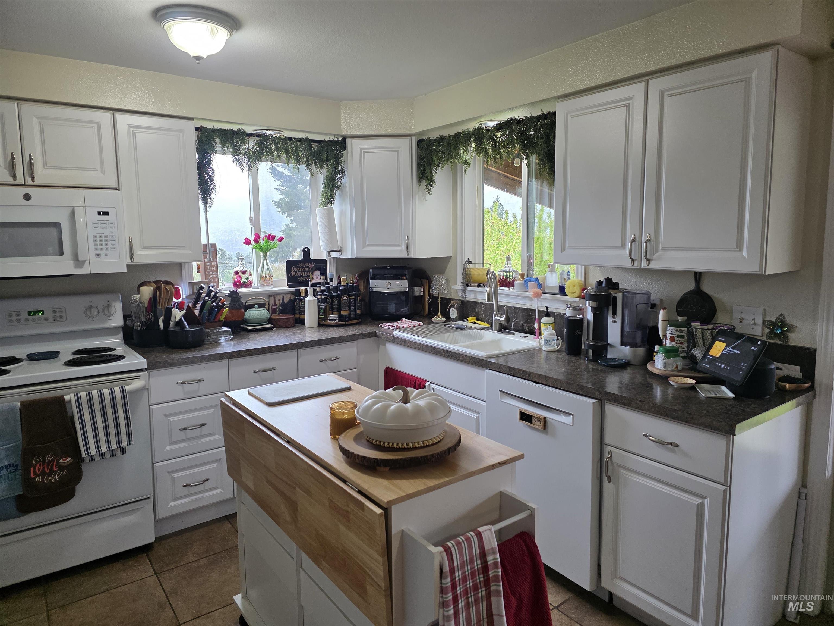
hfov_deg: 73.9
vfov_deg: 58.9
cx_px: 417
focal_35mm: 23
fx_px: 554
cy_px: 313
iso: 160
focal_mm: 6.3
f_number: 1.7
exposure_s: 1/120
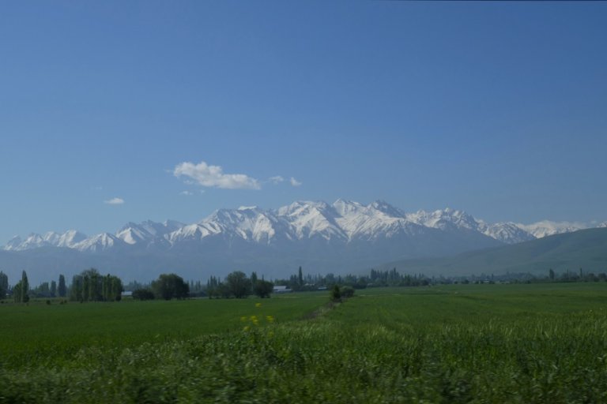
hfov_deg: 38.9
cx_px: 304
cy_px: 202
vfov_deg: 26.5
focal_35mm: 51
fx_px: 860
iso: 125
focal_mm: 18.6
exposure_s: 1/1000
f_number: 6.3
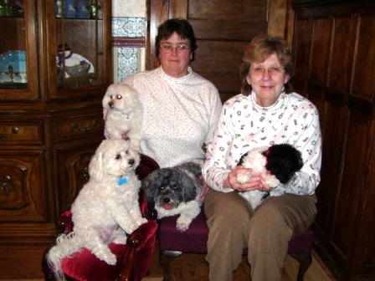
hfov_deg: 50.1
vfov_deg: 38.7
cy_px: 140
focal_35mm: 37
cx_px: 188
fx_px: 401
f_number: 2.7
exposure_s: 1/60
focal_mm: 6
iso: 80
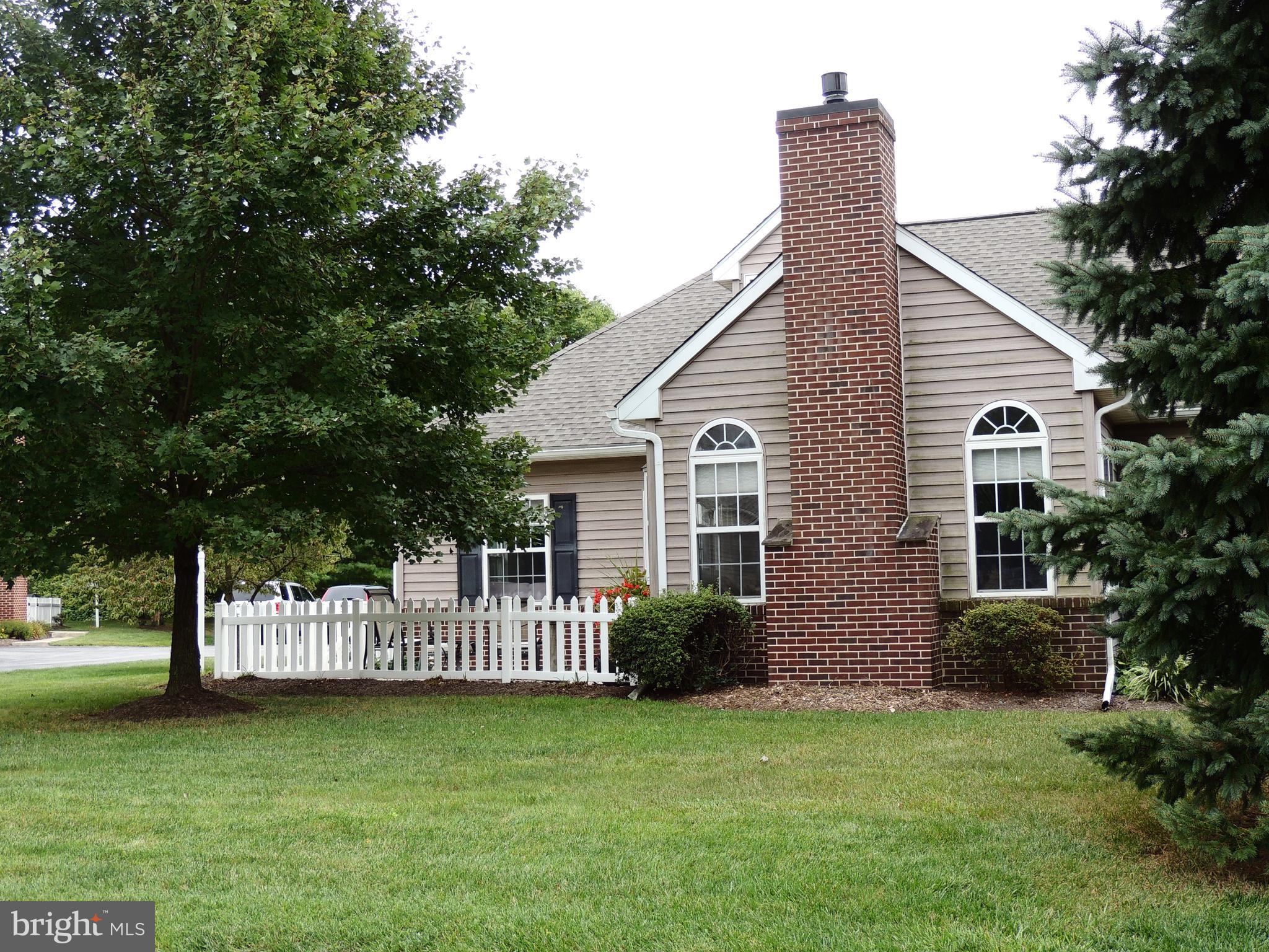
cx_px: 634
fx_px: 1576
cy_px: 476
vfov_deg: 33.6
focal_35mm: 43
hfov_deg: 43.9
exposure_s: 1/125
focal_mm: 7.6
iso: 100
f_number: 3.4
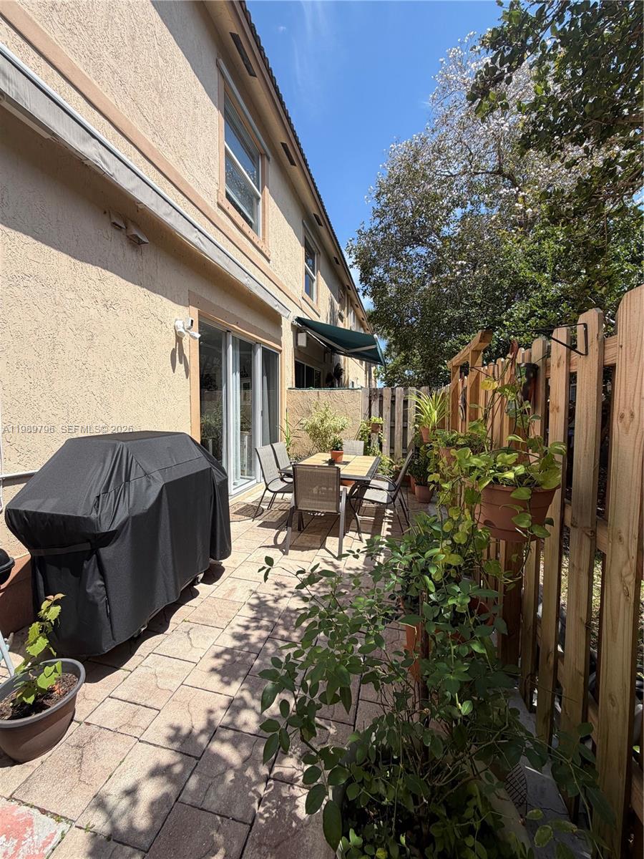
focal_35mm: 14
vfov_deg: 102.1
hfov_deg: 85.7
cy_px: 430
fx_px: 347
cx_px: 322
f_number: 2.2
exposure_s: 1/770
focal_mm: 2.22
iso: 20
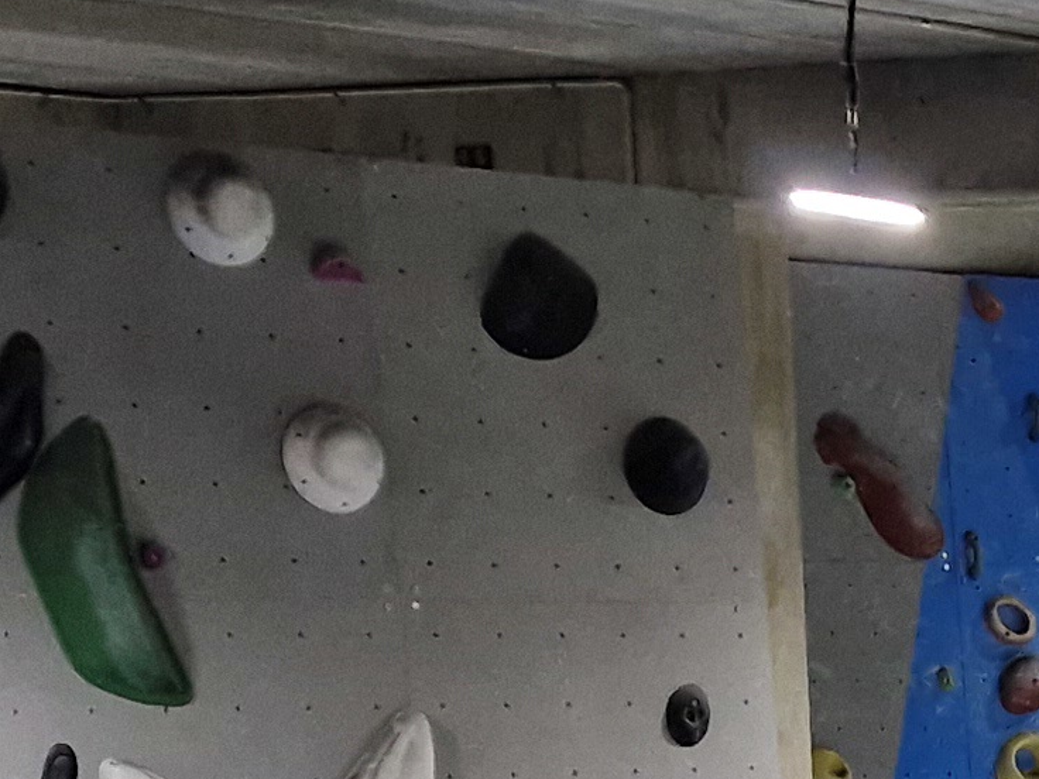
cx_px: 2053
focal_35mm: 125
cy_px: 1382
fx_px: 3752
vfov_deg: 11.1
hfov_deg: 13.6
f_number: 1.8
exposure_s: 1/100
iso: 320
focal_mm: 5.54
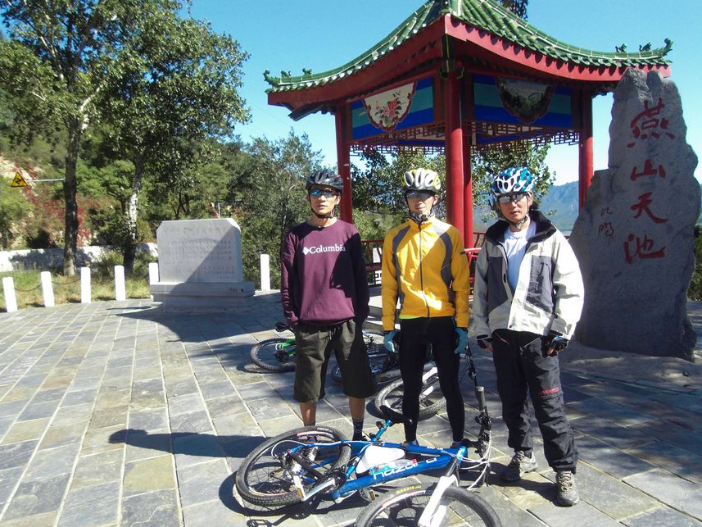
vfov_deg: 49.6
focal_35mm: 28
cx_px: 384
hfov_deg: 63.3
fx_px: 568
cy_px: 298
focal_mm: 4.3
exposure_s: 1/125
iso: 80
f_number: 7.3
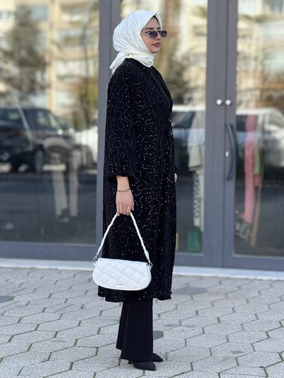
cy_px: 189
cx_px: 142
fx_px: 1312
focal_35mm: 120
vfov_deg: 16.4
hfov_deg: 12.4
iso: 64
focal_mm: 15.66
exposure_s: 1/261
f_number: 2.8
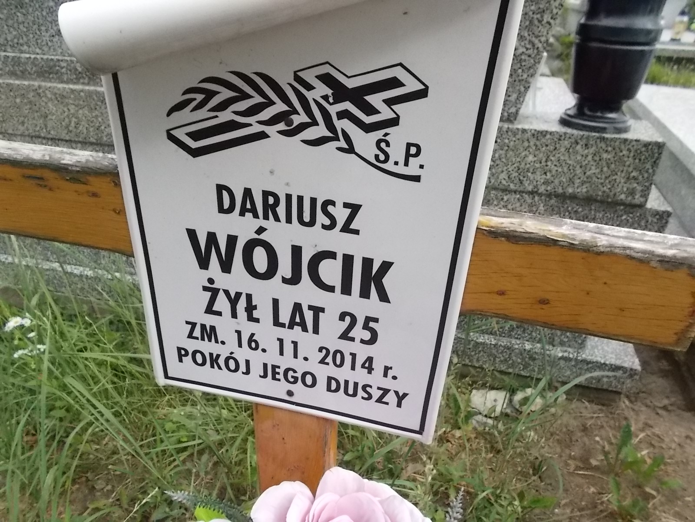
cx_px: 348
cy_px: 261
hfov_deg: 67.3
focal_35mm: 26
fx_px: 522
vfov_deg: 53.1
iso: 400
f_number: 8
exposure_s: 1/250
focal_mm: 4.6
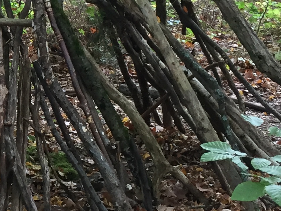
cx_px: -139
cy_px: 106
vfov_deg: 12.6
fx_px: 958
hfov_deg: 15.4
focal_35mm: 118
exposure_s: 1/33
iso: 100
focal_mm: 4.15
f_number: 2.2
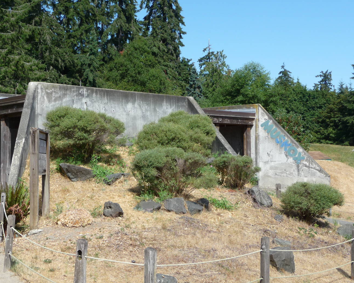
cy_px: 135
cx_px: 146
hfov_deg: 28.7
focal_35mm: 66
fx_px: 692
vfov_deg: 23.1
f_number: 4.3
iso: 100
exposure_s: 1/500
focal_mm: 9.3
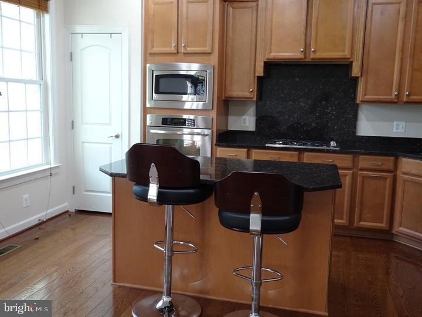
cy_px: 158
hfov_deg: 55.4
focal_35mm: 33
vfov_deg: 42.9
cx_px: 211
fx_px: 402
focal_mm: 5.61
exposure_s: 1/40
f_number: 4
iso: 320
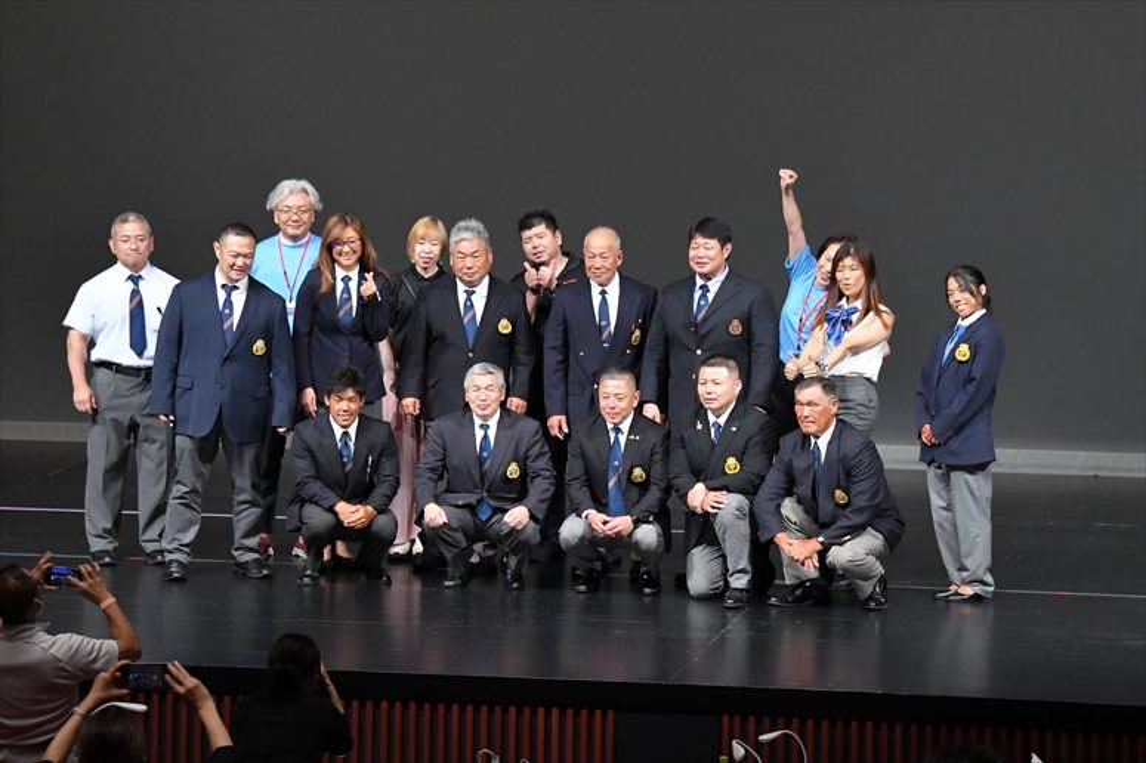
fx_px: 4995
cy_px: 382
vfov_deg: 8.7
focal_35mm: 157
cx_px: 573
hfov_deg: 13.1
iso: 4000
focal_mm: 105
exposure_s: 1/400
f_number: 5.6
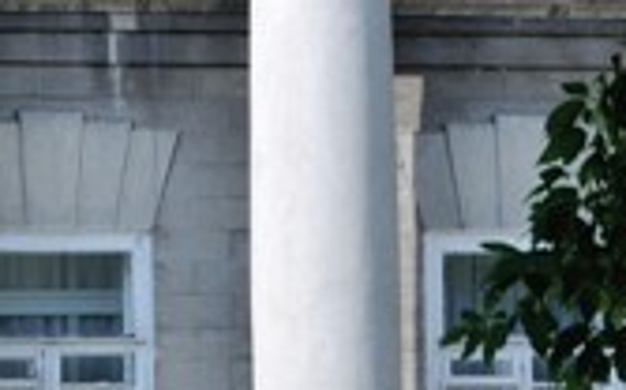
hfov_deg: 6.3
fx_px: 5607
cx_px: -146
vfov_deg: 4.0
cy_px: 24
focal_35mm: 329
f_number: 7.1
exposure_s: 1/320
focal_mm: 40
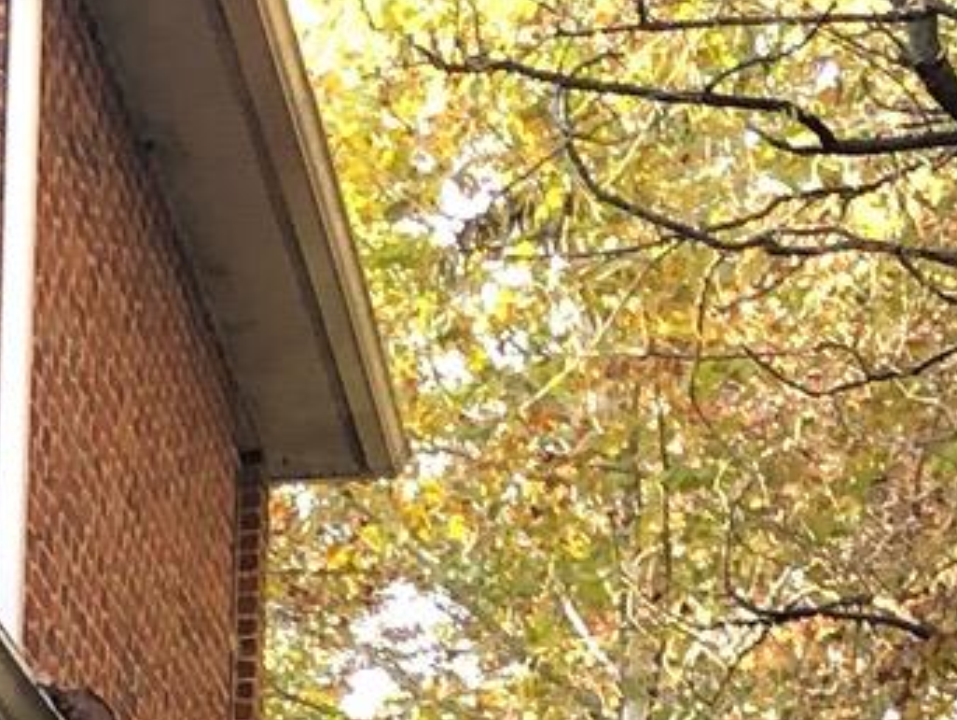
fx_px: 4565
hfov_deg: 10.7
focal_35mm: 165
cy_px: 1961
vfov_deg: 8.0
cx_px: -1105
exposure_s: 1/40
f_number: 1.8
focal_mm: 4
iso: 20
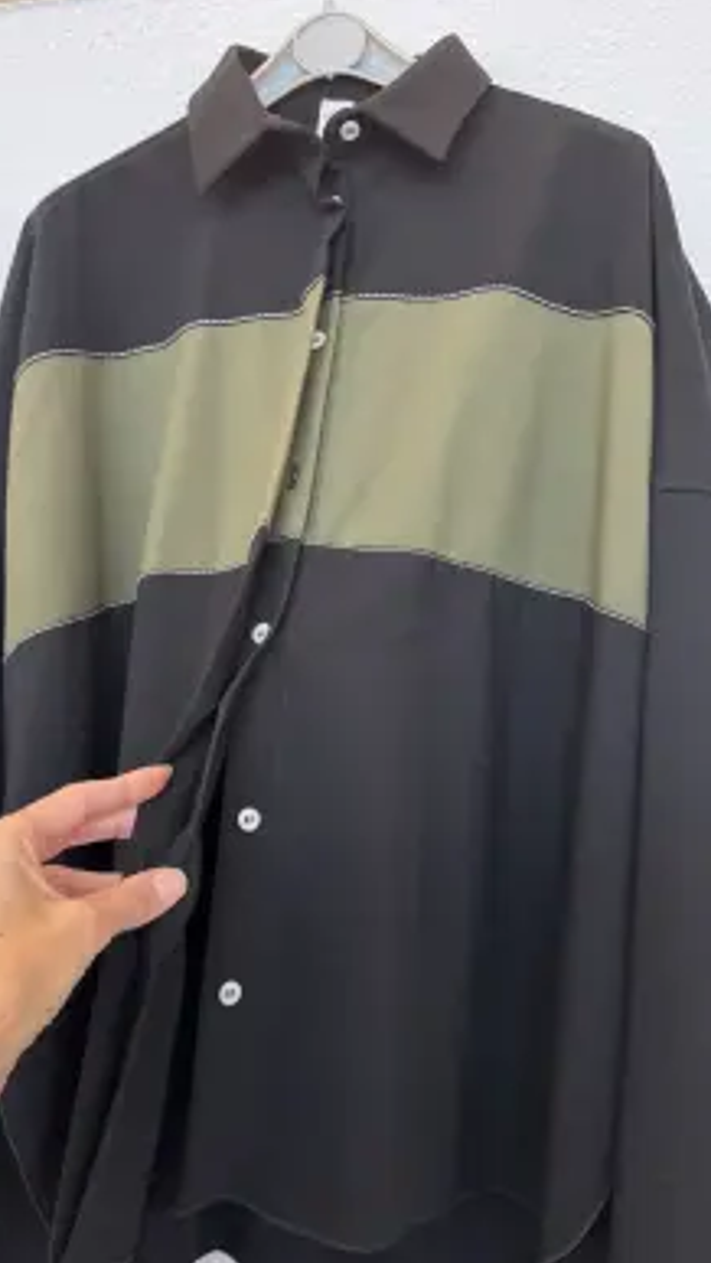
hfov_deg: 42.7
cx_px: 274
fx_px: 904
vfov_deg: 69.8
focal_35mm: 27
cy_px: 640
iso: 1000
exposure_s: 1/40
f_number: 1.78
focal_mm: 6.76
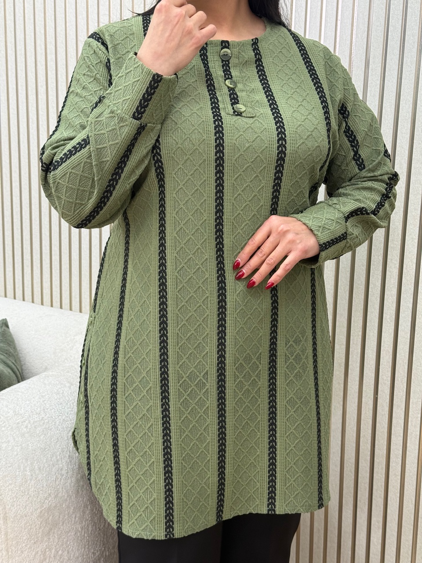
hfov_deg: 30.3
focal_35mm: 48
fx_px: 780
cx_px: 211
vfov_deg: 39.7
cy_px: 282
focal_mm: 6.76
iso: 64
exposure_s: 1/243
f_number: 1.78
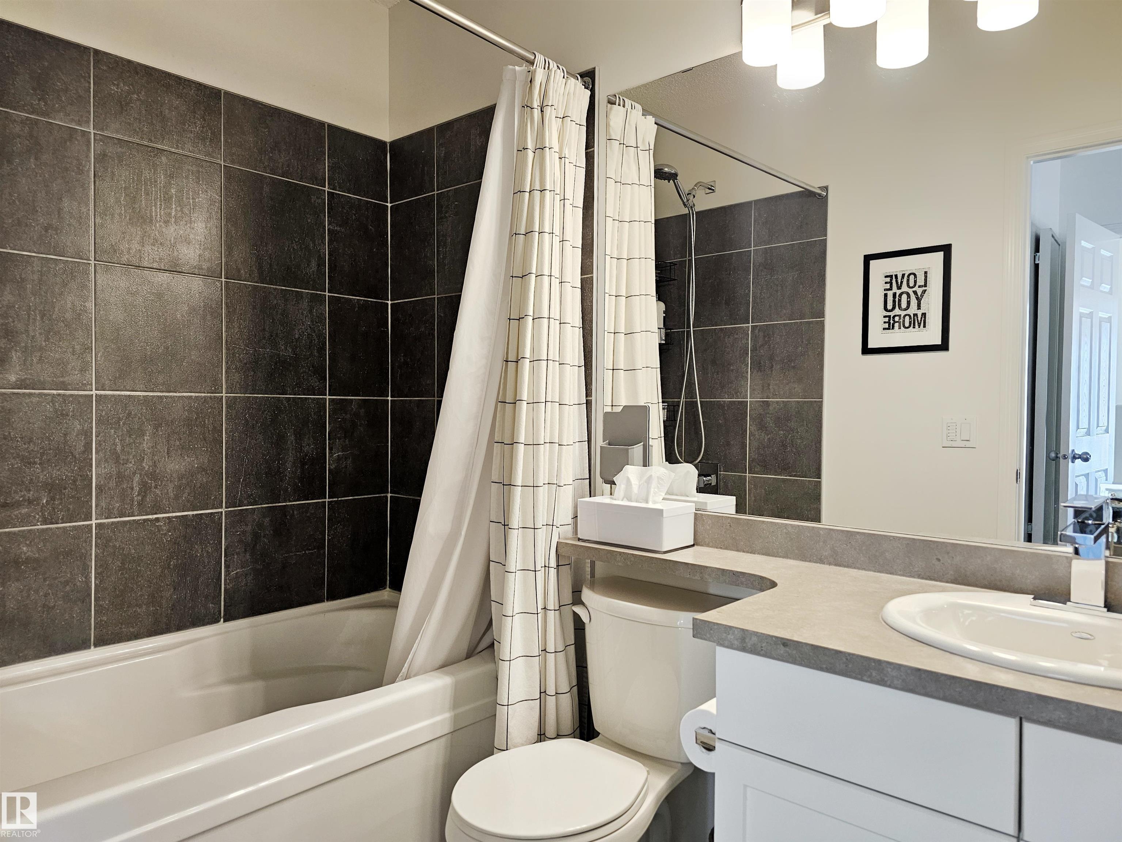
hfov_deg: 73.9
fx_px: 746
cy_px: 421
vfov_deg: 58.9
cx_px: 561
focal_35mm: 23
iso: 160
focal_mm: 6.3
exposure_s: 1/120
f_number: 1.7
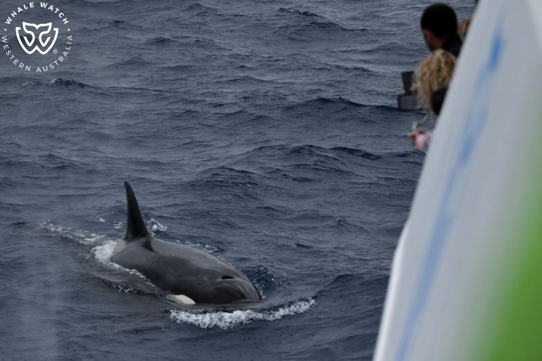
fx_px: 2107
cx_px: 271
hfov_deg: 14.7
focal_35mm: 140
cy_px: 180
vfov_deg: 9.8
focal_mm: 140
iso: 800
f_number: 5
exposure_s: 1/8000
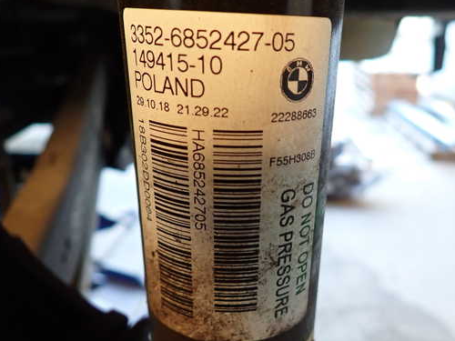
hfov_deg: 59.6
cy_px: 178
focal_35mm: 30
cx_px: 267
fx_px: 394
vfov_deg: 46.8
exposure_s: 1/30
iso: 320
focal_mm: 4.5
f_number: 2
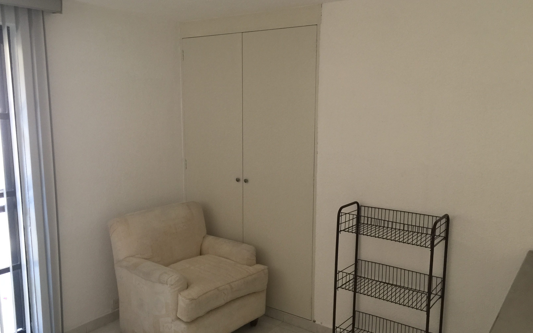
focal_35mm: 31
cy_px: 170
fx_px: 450
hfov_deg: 61.2
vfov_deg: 40.6
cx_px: 267
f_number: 2.2
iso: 100
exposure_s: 1/15
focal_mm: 4.15
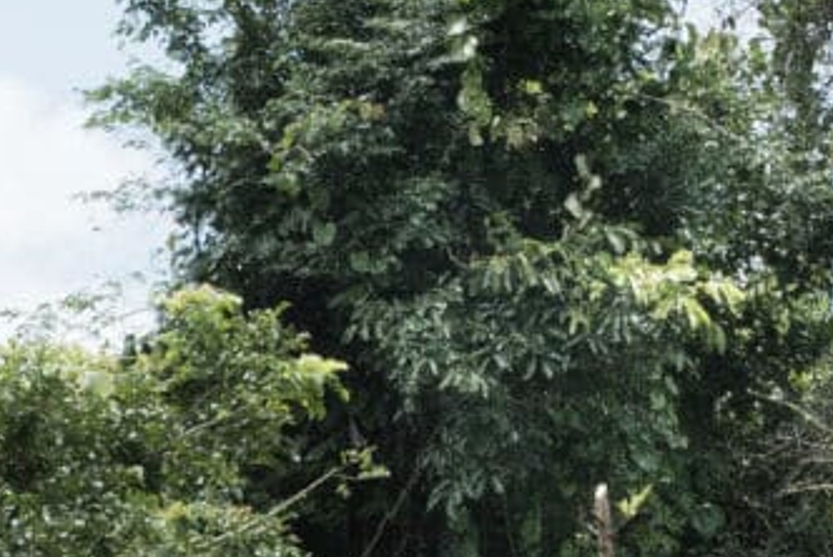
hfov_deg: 7.6
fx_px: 6253
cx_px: -95
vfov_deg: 5.0
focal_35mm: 270
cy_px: 1150
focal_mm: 35
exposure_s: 1/1000
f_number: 11
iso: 640
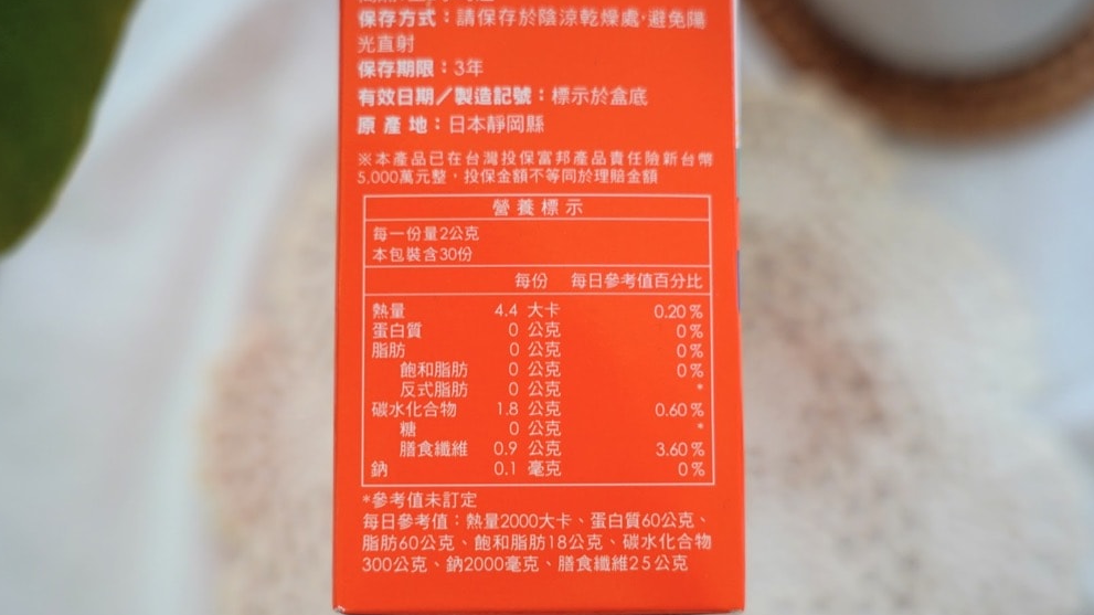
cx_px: 545
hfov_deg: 37.9
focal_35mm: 55
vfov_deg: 21.8
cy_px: 347
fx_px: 1595
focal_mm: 52
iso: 640
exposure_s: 1/160
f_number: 4
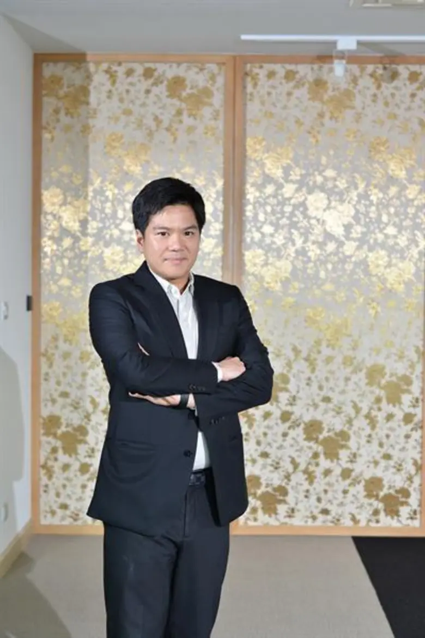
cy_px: 319
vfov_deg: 32.4
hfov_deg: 21.9
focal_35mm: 62
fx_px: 1098
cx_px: 212
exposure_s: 1/200
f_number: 4.5
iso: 400
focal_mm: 62
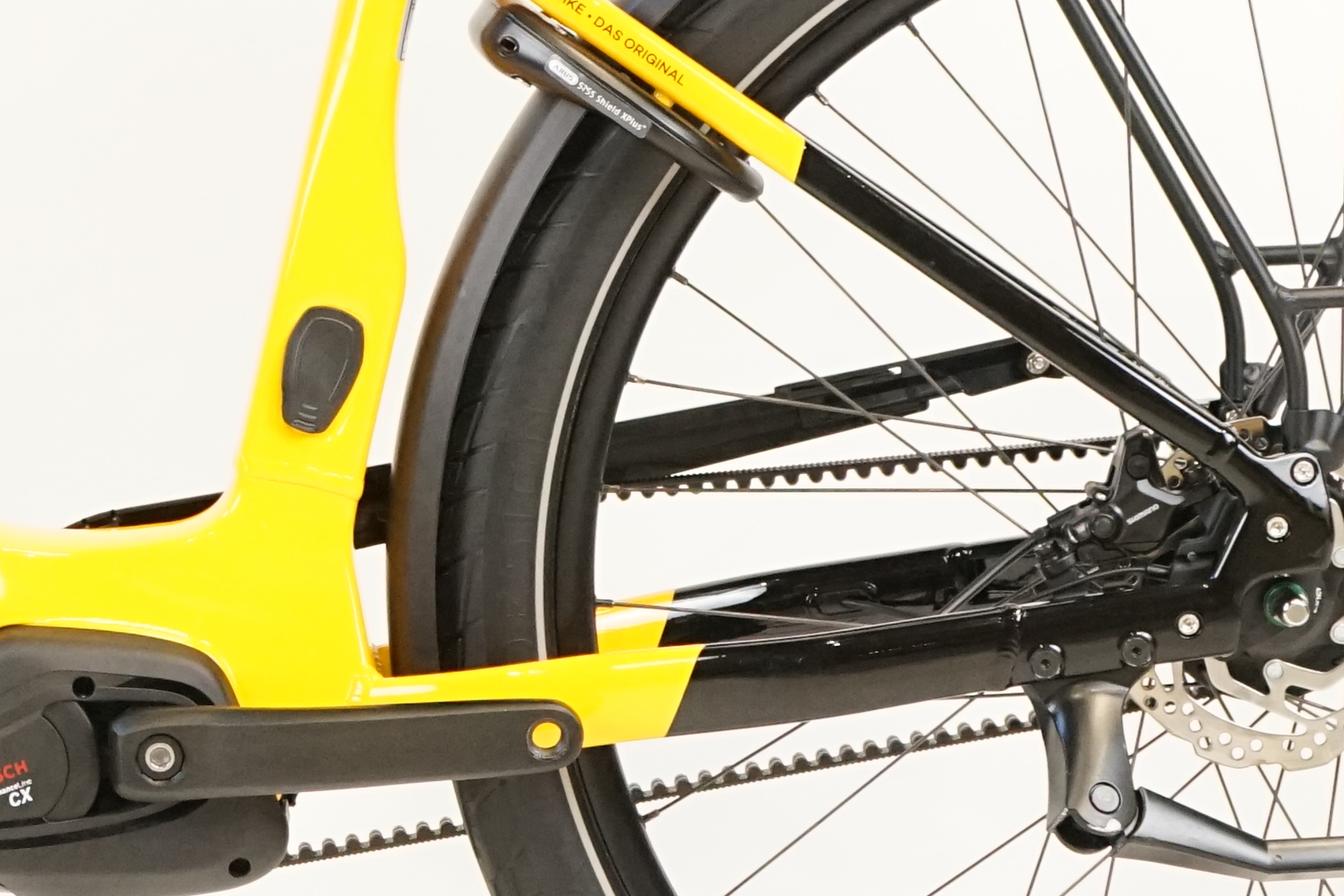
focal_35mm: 169
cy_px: 58
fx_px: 6309
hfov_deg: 12.0
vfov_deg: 8.1
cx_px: -118
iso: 3200
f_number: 5.6
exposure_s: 1/200
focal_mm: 48
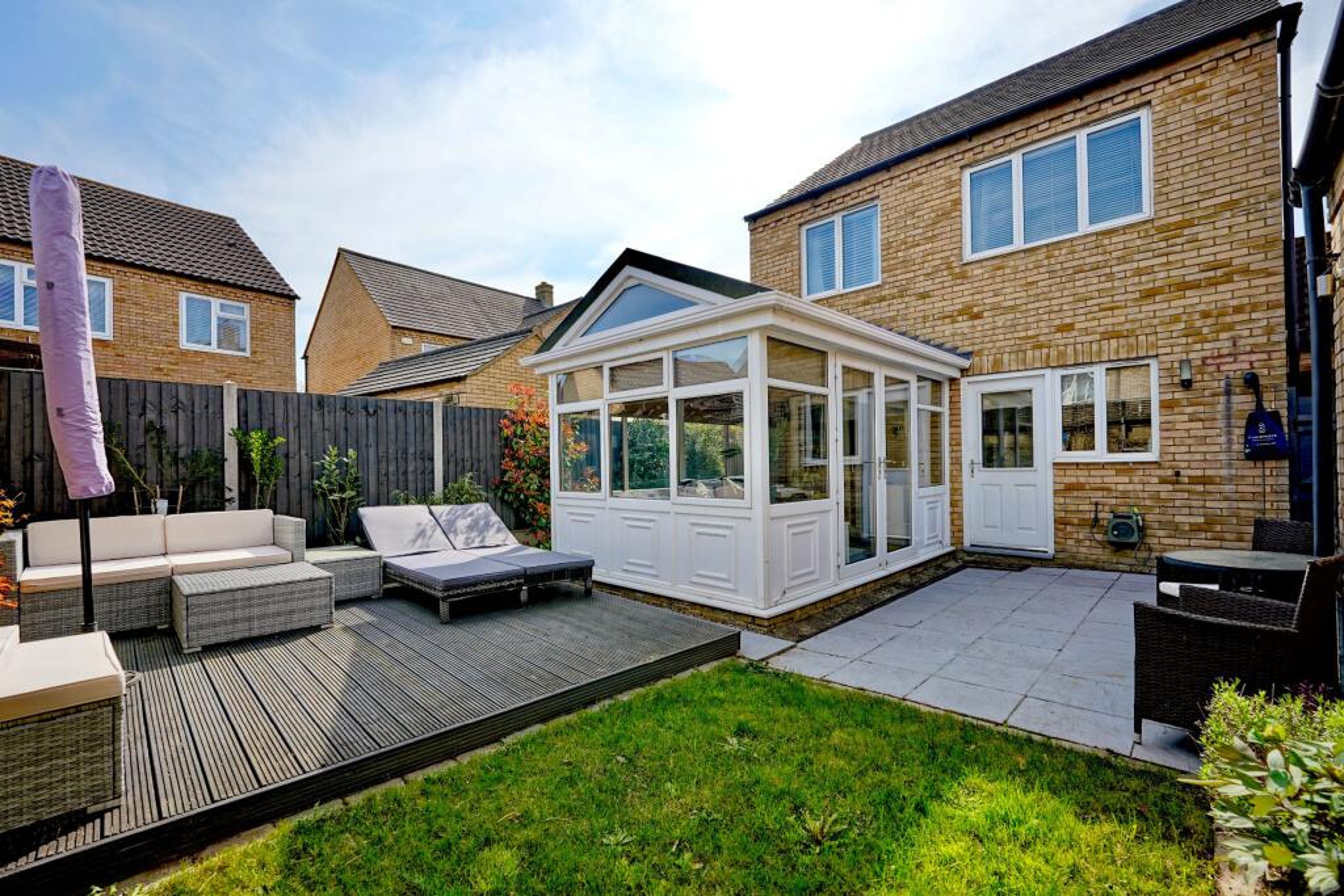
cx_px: 672
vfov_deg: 81.2
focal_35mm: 14
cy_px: 448
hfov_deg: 104.2
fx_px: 523
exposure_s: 1/250
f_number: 5.6
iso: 125
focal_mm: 14
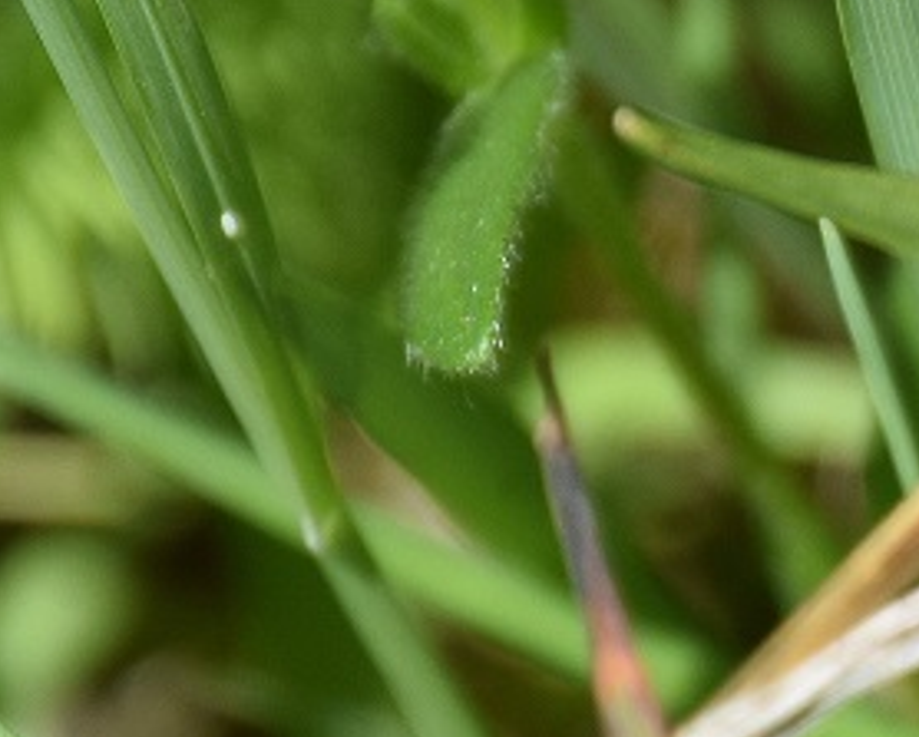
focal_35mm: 1274
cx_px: 1574
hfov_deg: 1.5
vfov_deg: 1.2
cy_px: 182
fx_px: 34688
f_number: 8
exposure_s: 1/400
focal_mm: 140
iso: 200
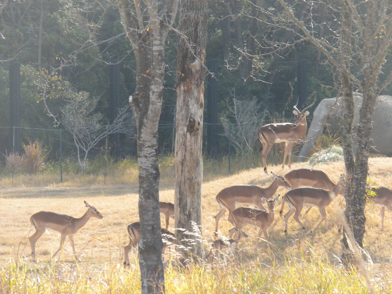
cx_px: 227
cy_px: 141
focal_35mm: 281
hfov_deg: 7.0
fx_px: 3182
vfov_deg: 5.3
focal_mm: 42.1
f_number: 5.2
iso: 300
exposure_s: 1/427
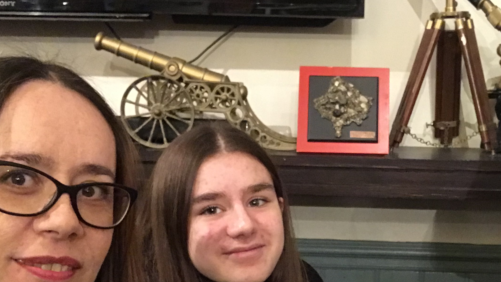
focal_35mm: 51
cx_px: 344
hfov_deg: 40.0
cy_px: 252
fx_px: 678
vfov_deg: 22.9
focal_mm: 2.9
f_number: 2.2
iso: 250
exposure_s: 1/17
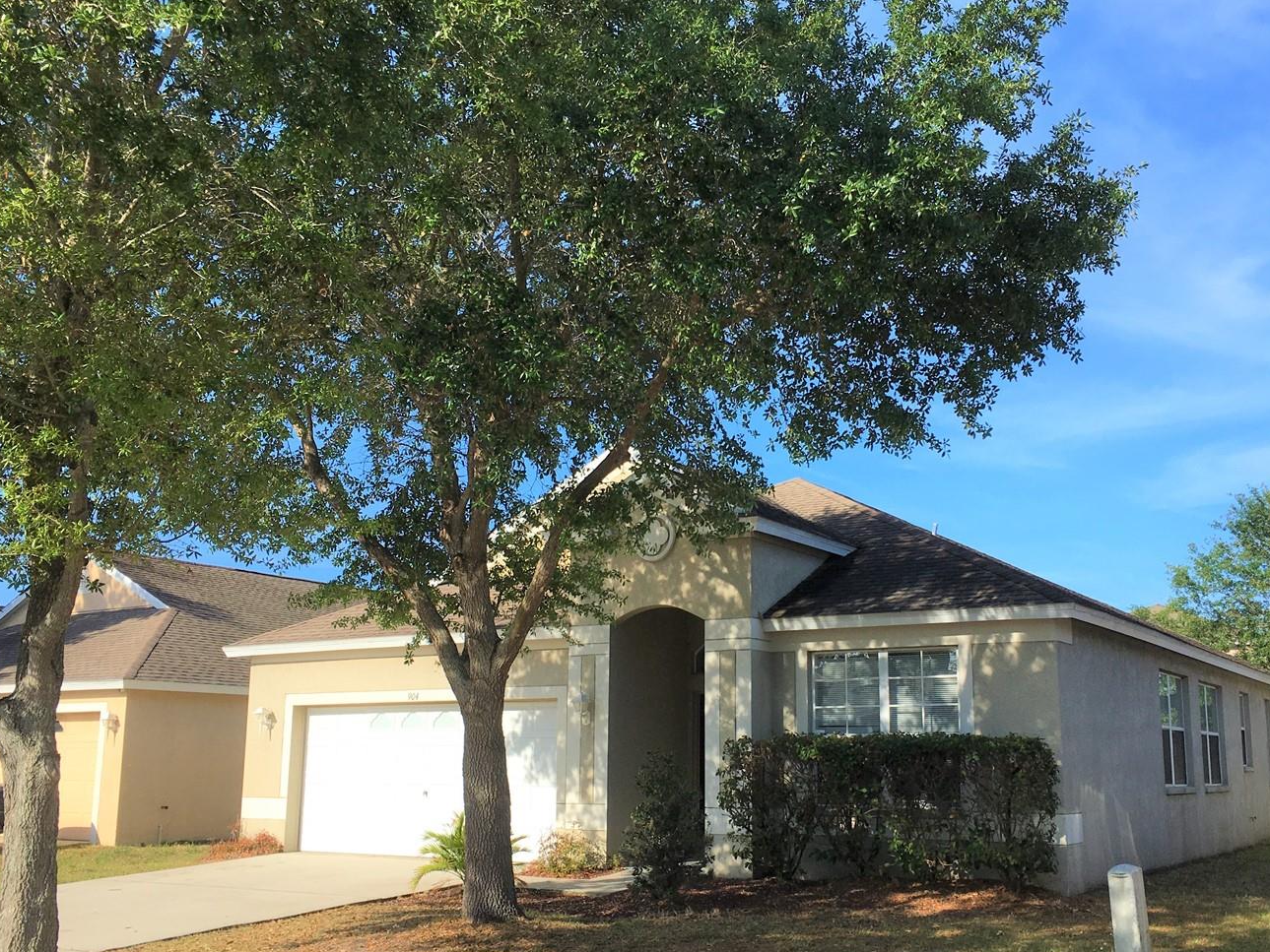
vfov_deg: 39.6
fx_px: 1321
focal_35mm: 36
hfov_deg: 51.3
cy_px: 542
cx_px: 683
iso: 25
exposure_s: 1/1479
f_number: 2.2
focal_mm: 4.15
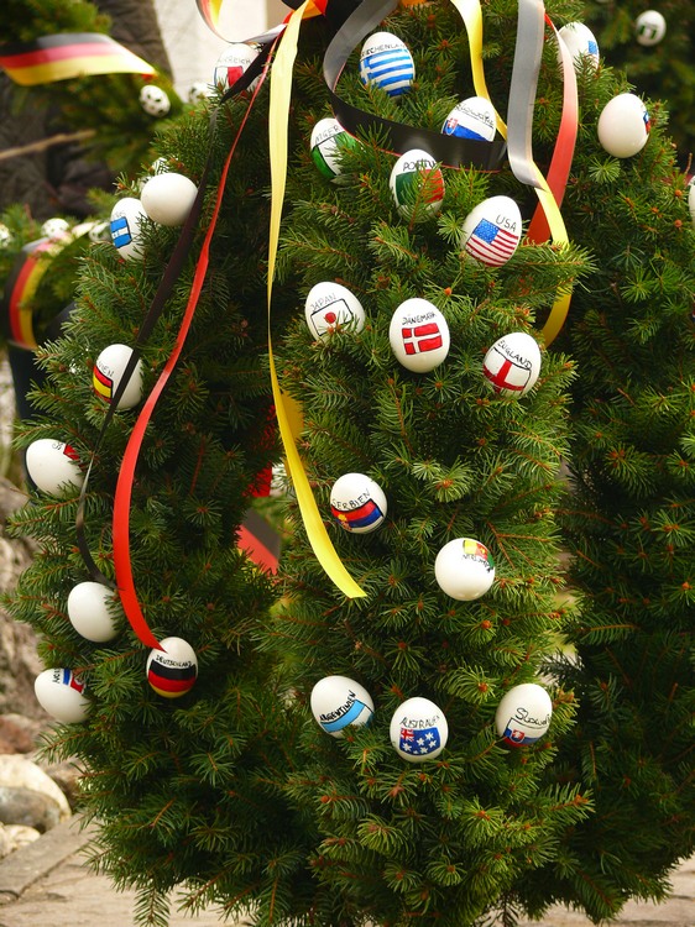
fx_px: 3321
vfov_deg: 15.9
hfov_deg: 11.9
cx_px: 348
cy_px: 464
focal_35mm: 124
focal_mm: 26.3
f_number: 3.6
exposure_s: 1/100
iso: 100
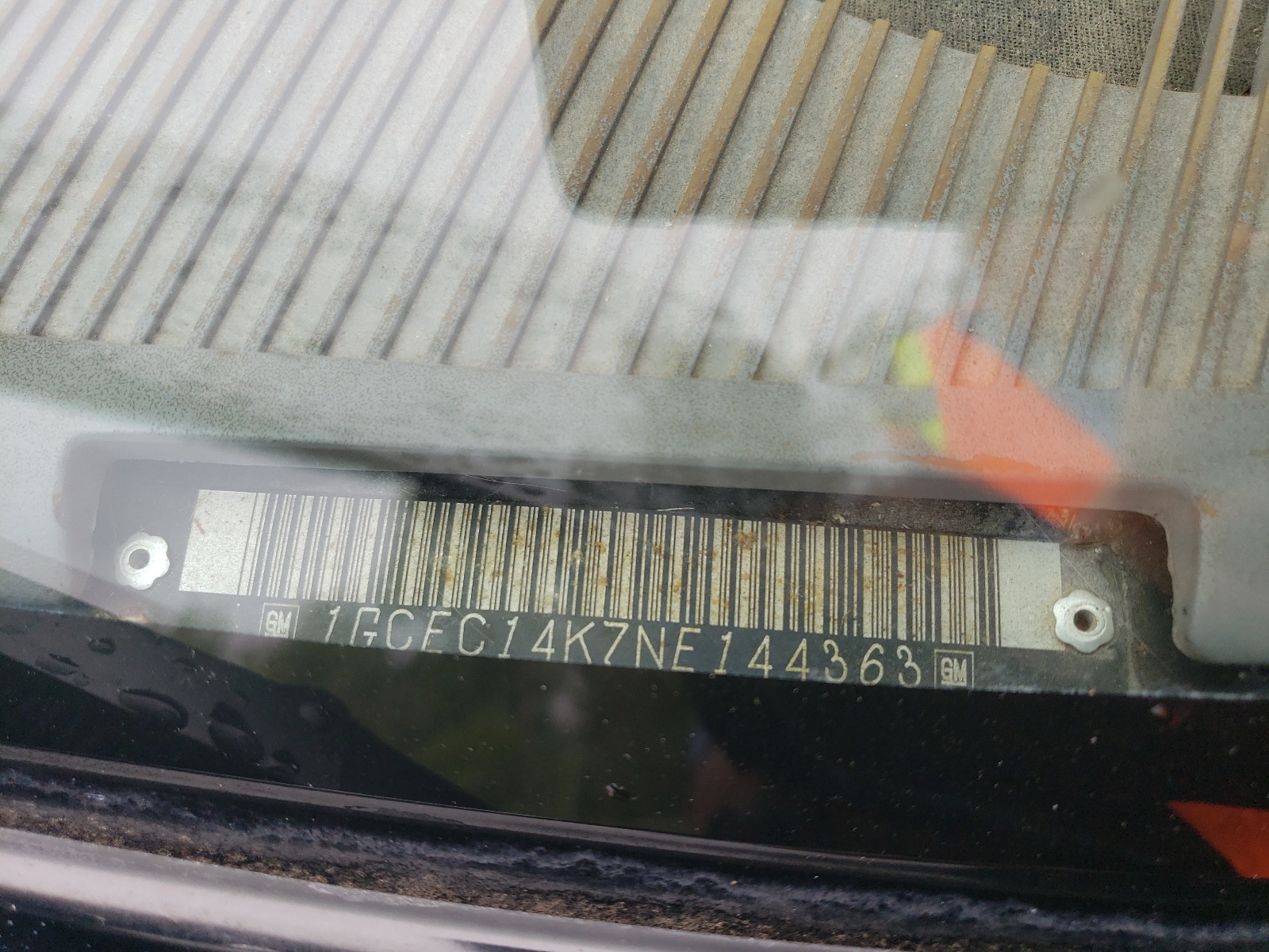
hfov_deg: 67.3
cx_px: 634
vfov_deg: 53.1
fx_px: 953
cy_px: 476
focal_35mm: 26
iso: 50
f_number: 1.5
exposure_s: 1/222
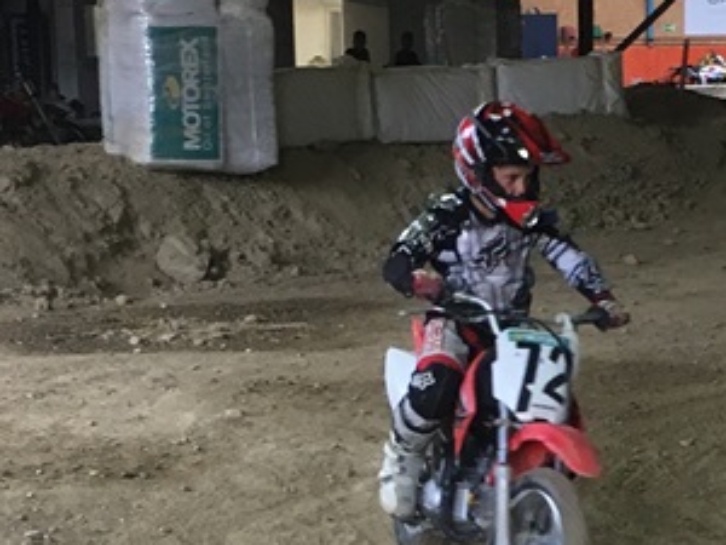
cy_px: 541
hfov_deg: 16.1
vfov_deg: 12.1
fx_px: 2538
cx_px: 641
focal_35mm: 121
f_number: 2.2
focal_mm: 4.15
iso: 100
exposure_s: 1/33
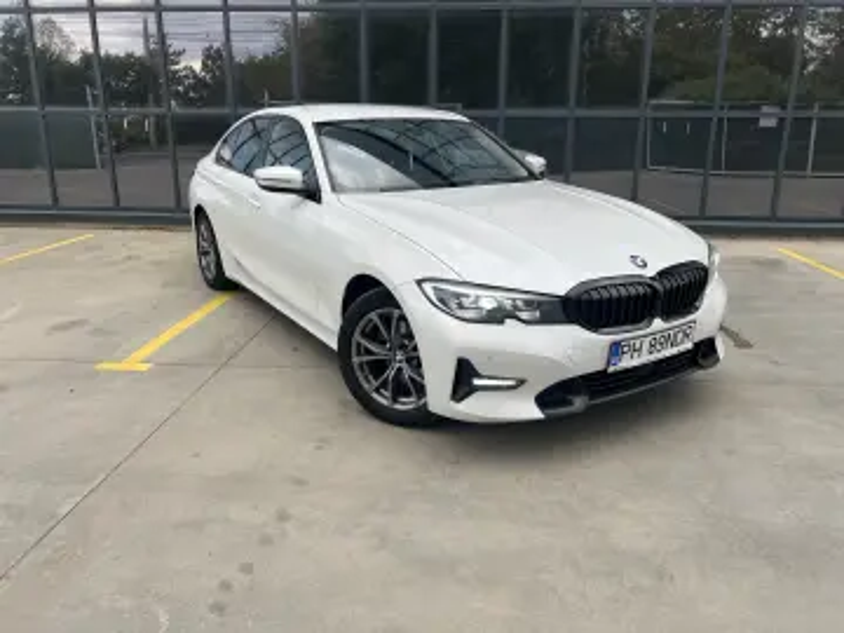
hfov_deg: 67.3
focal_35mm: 26
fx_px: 634
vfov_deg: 53.1
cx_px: 422
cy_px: 316
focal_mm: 5.7
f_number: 1.5
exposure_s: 1/866
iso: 50
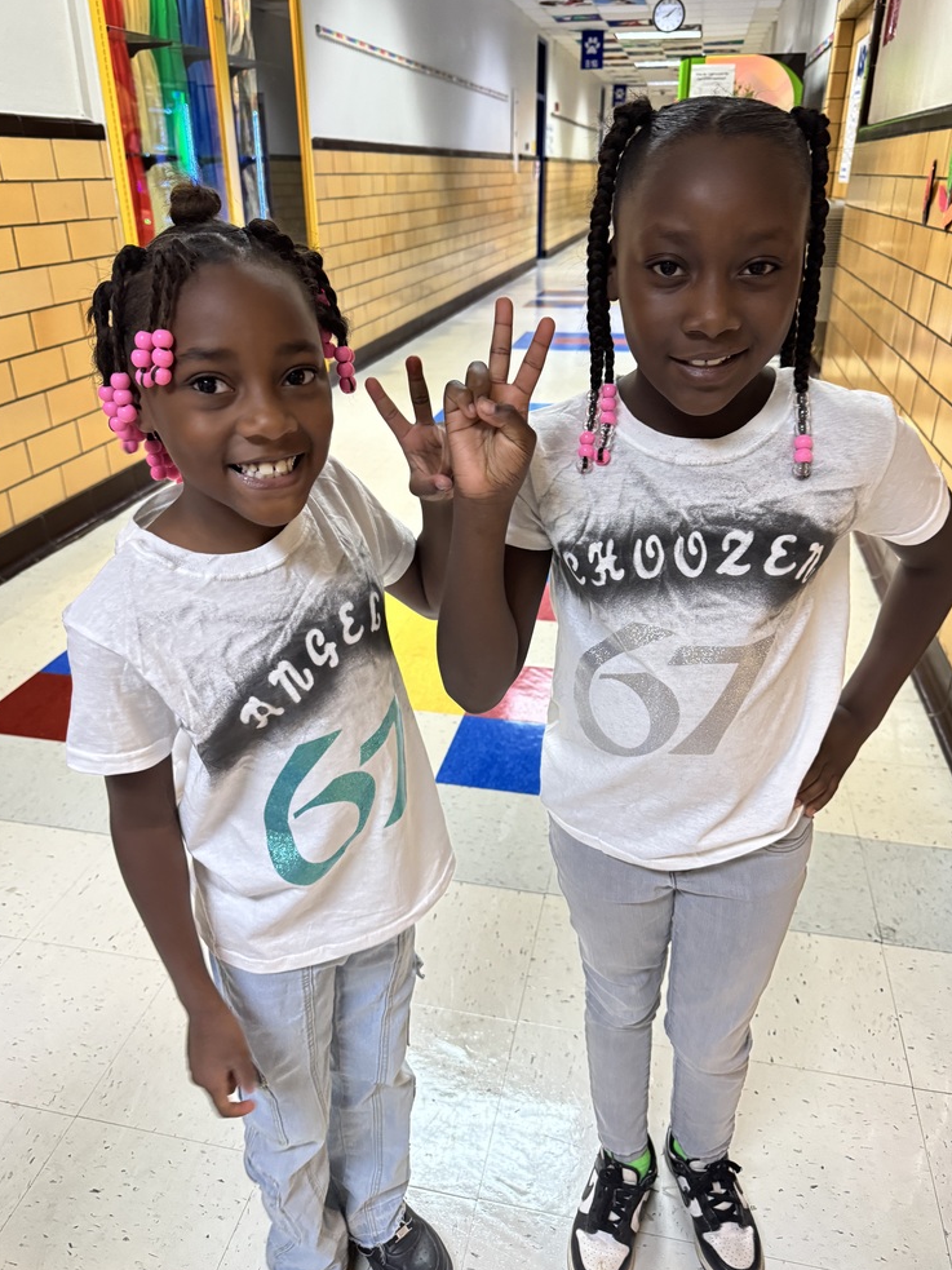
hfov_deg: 54.9
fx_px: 917
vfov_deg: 69.4
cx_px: 479
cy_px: 623
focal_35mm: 25
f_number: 1.78
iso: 500
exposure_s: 1/60
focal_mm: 6.76
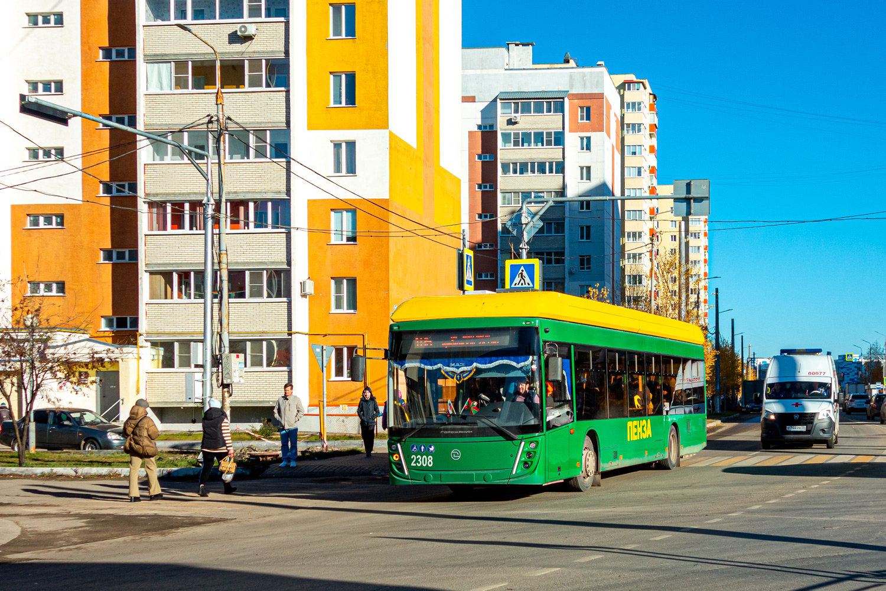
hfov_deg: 61.9
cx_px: 443
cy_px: 296
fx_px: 738
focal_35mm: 30
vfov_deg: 43.6
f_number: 3.2
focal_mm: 11.32
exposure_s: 1/1250
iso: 80
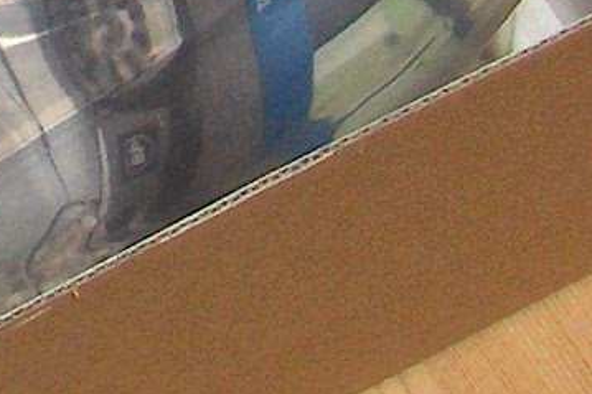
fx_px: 5292
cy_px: -628
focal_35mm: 322
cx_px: -922
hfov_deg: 6.1
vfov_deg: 4.2
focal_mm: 8
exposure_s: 1/60
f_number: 2.8
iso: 100
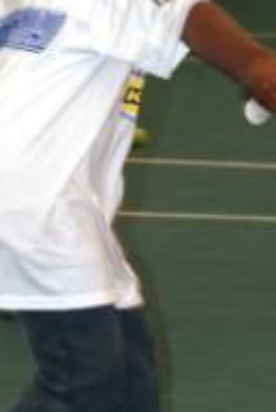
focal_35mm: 384
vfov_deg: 5.4
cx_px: 188
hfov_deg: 3.6
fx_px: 4392
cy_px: 131
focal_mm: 110
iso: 400
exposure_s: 1/60
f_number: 6
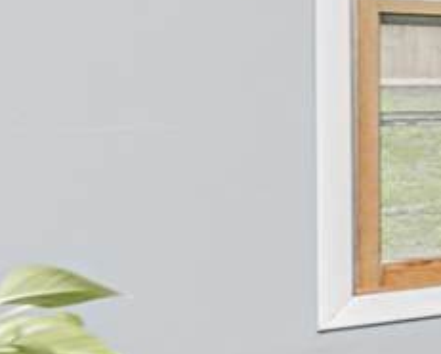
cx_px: 1157
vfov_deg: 19.5
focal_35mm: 78
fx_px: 1018
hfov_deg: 13.5
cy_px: 81
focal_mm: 10
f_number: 10
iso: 1250
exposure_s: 1/60
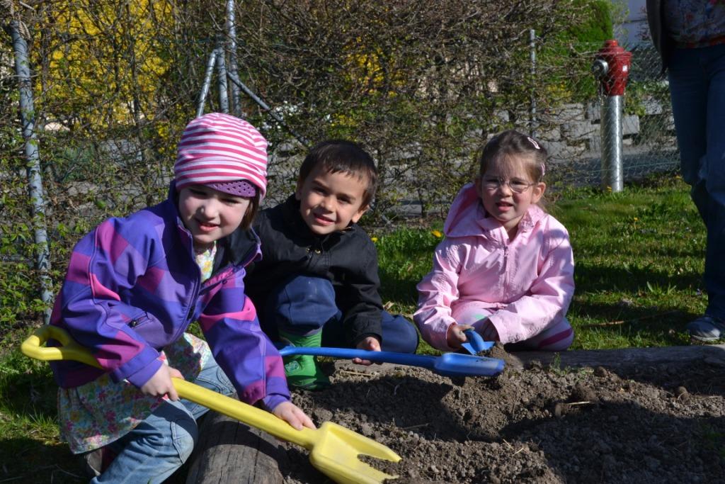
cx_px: 362
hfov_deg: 43.6
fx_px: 906
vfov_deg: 29.9
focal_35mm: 45
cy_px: 242
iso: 100
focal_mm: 30
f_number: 7.1
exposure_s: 1/200
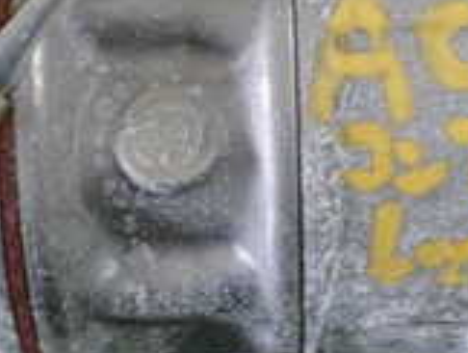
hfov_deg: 17.6
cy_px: -6
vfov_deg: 13.2
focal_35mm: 111
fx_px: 1503
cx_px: 355
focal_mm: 5.4
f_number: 2.3
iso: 200
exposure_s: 1/50
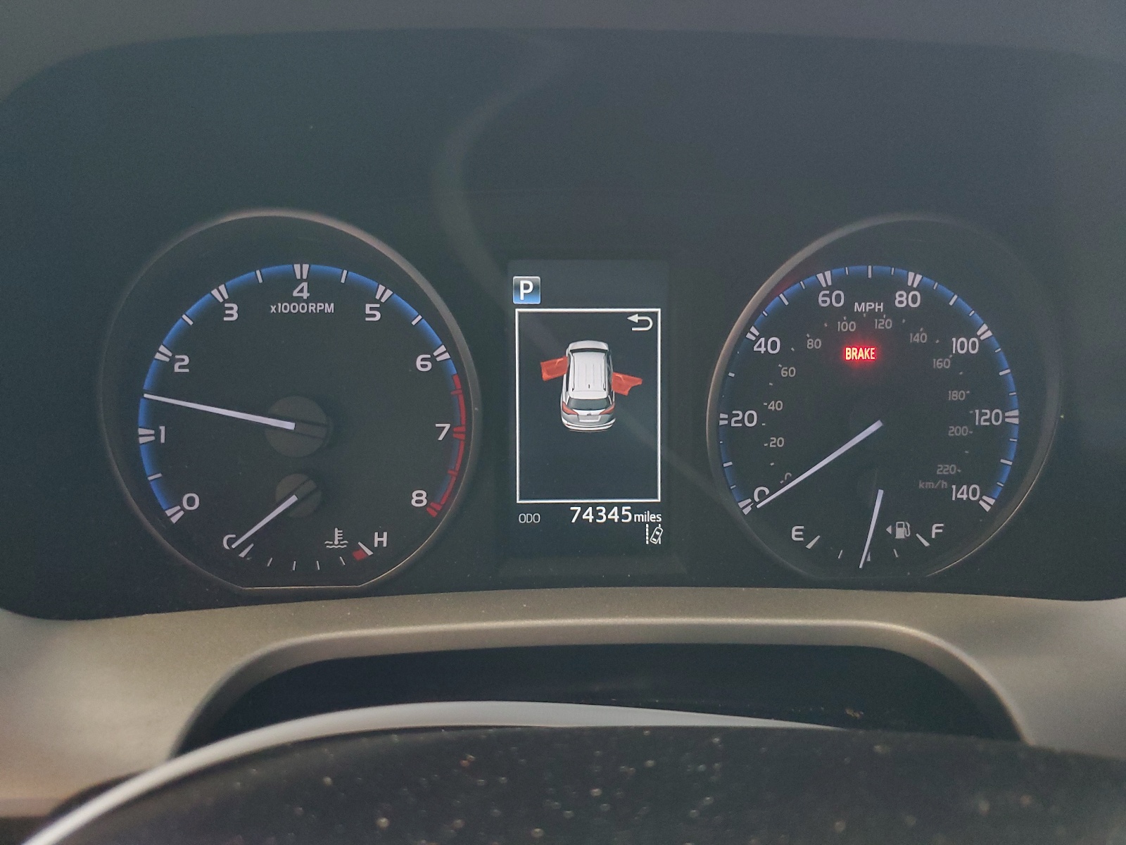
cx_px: 563
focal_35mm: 26
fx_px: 846
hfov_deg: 67.3
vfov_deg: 53.1
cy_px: 422
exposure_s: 1/60.2
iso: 267
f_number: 1.5
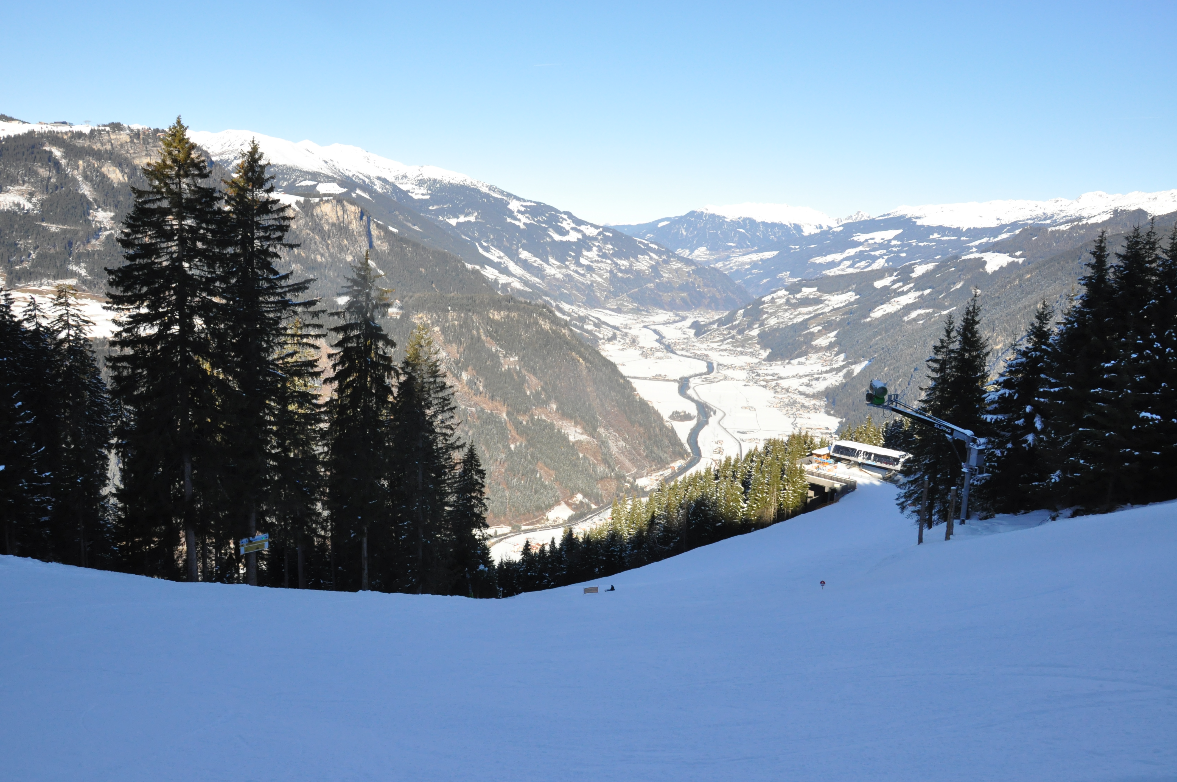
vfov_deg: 47.8
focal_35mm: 27
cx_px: 588
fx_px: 882
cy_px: 391
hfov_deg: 67.4
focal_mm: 18
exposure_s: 1/640
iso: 800
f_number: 13
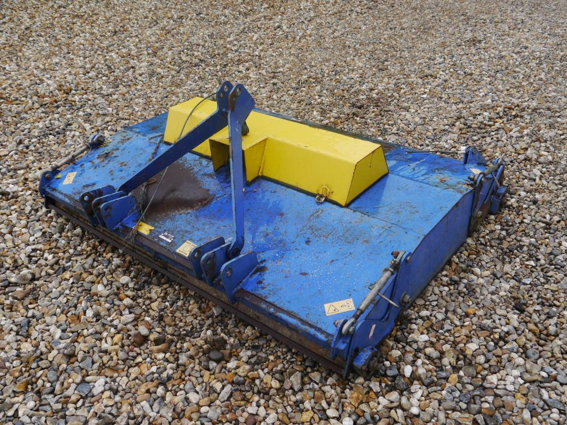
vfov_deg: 46.8
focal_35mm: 30
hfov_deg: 60.0
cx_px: 284
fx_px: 491
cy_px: 212
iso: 160
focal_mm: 15
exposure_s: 1/250
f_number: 5.6
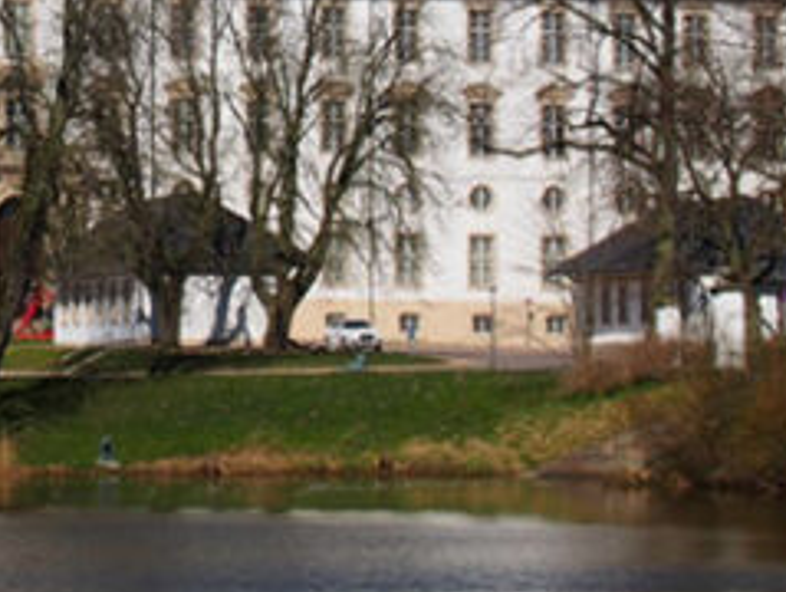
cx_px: -7
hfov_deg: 10.5
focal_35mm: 186
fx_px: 4230
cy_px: 39
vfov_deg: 8.0
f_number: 11
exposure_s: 1/500
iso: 200
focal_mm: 29
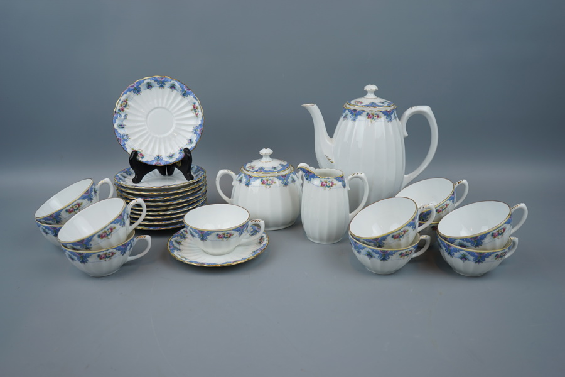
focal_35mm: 29
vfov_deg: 45.0
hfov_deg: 63.7
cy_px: 188
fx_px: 455
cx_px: 282
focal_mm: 29
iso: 100
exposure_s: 1/80
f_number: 5.6
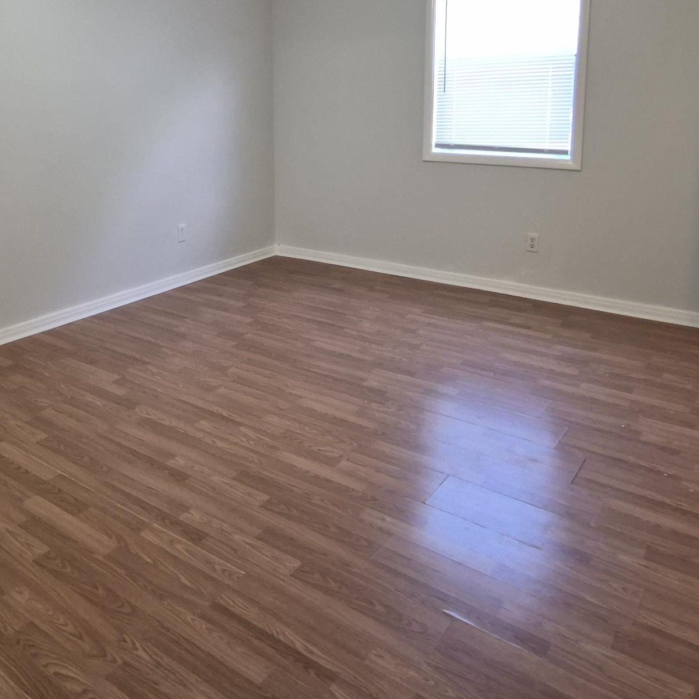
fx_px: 663
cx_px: 237
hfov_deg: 54.6
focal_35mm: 29
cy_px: 200
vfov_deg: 53.8
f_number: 2.2
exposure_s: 1/60
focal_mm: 1.7
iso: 200
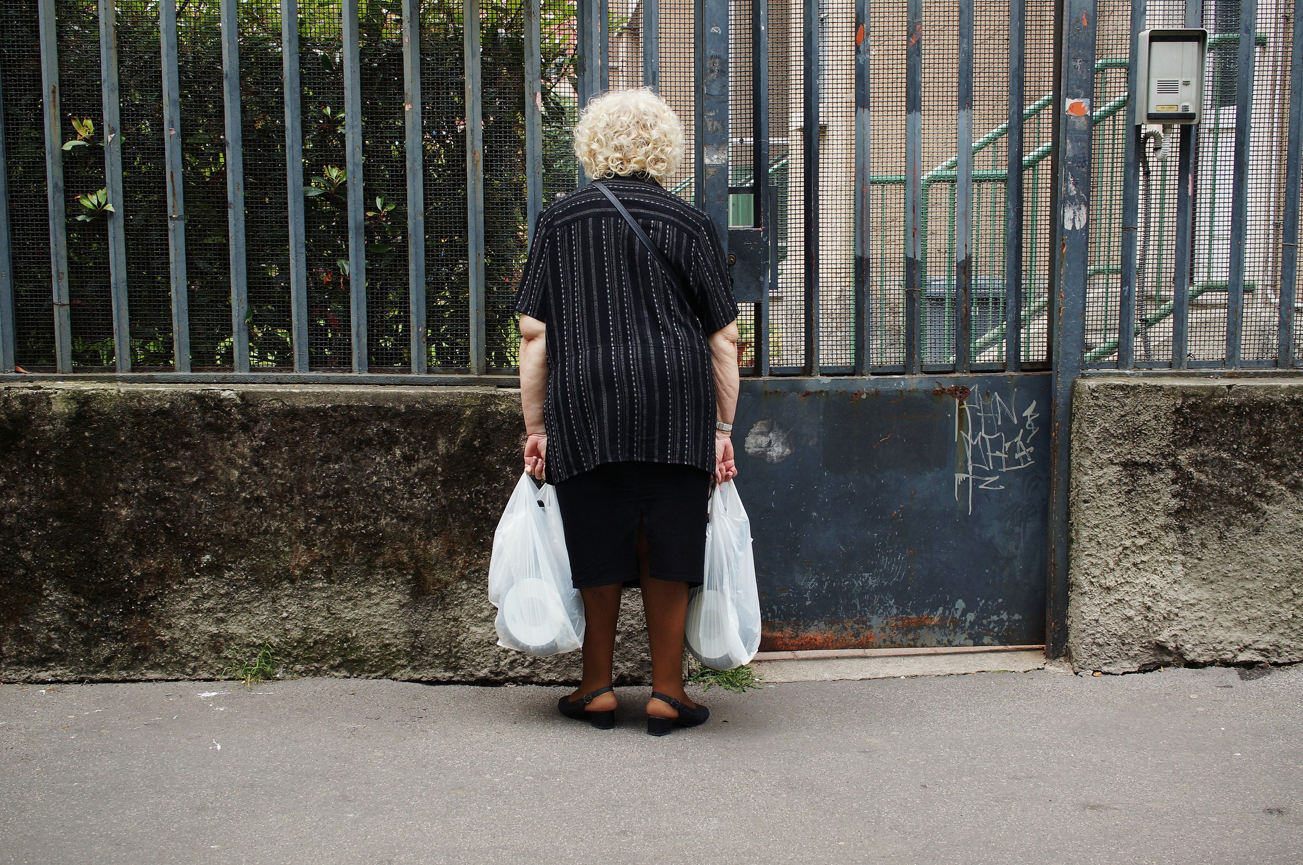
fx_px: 1627
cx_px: 652
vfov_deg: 29.8
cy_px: 432
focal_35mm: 45
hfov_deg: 43.7
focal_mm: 30
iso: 100
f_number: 4.5
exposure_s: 1/100
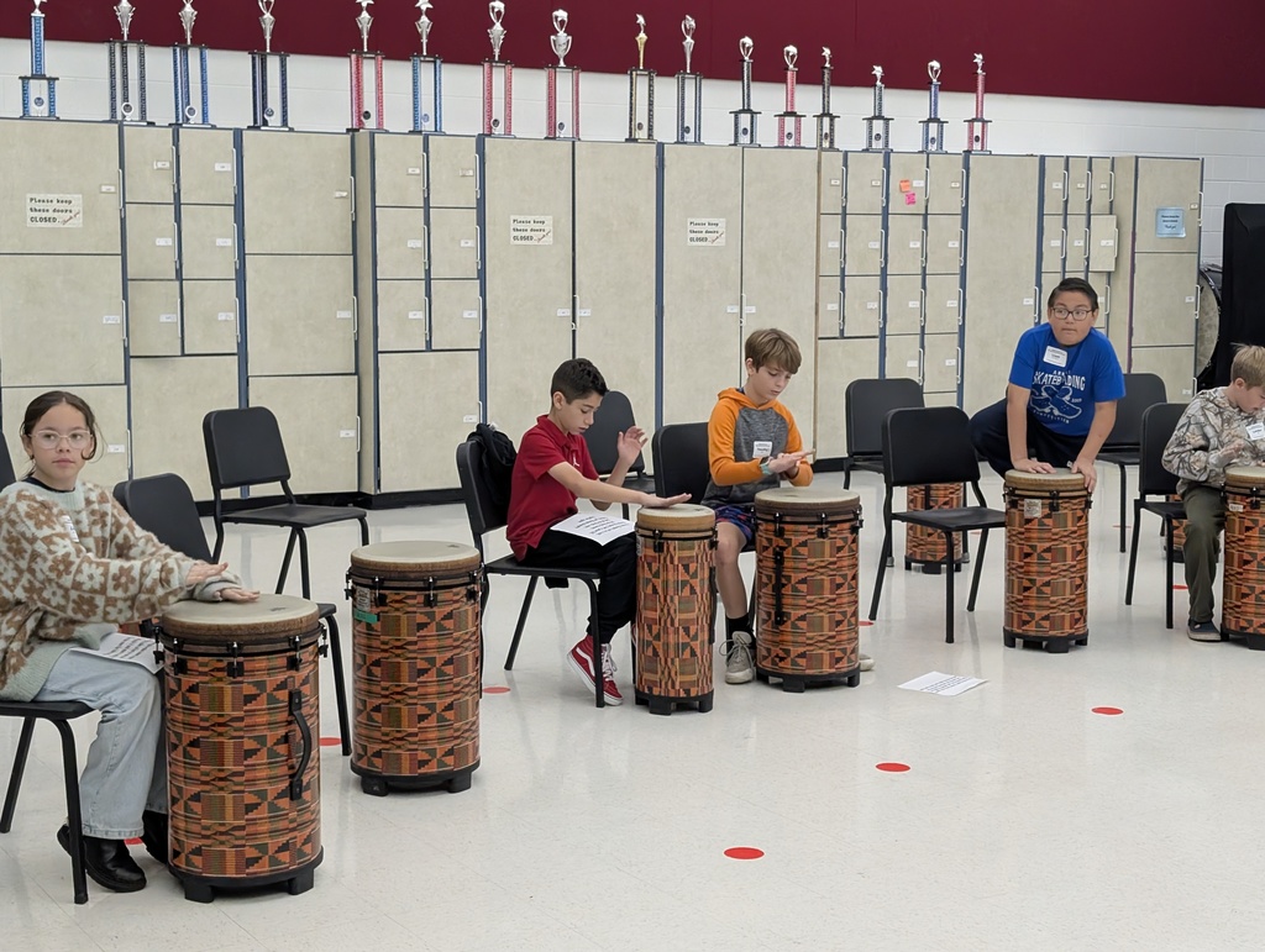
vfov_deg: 29.7
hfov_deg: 38.9
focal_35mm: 49
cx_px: 632
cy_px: 476
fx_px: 1793
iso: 1025
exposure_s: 1/1255
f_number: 1.68
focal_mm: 6.9
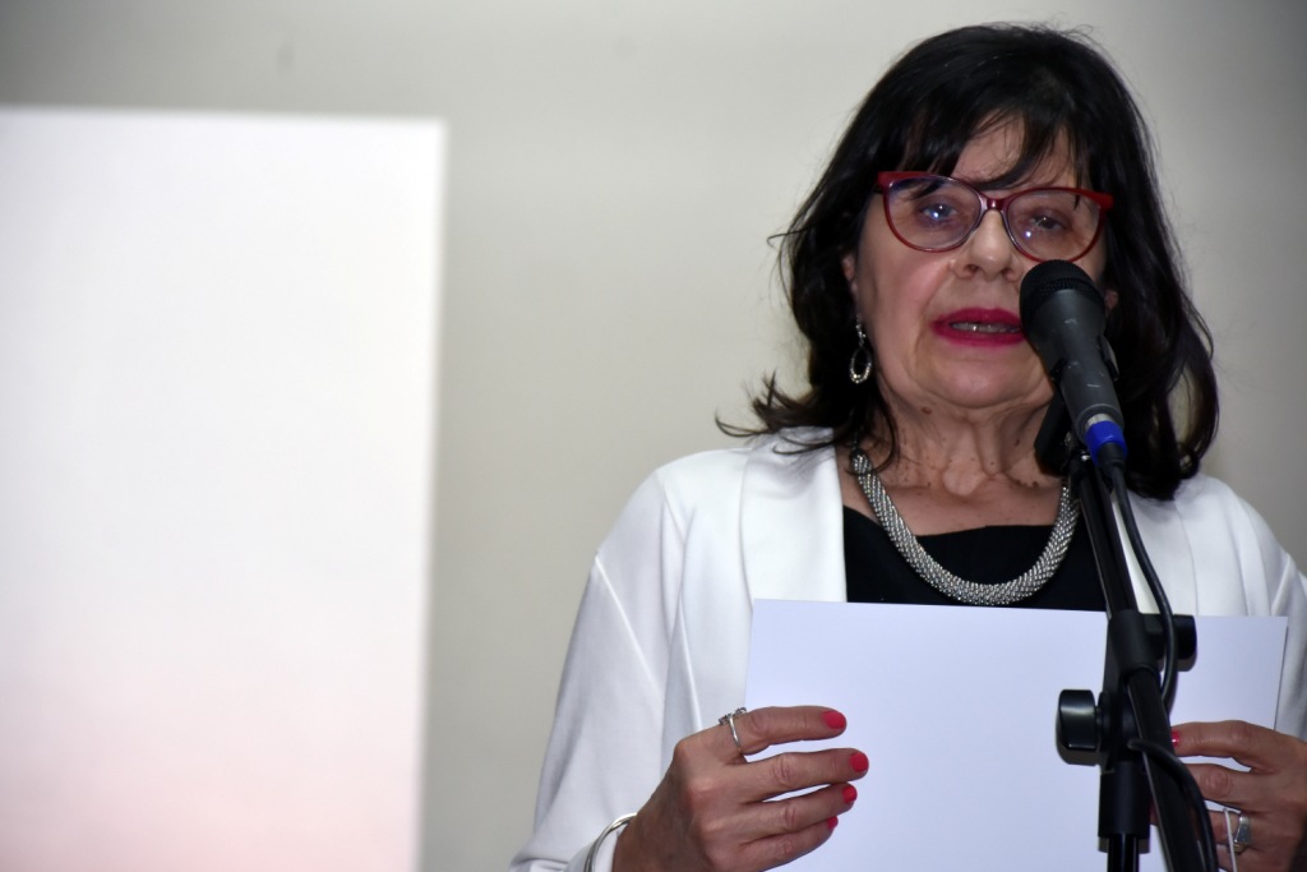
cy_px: 436
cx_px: 654
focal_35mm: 210
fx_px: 7625
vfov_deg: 6.5
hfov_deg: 9.8
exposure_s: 1/80
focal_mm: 140
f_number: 5.6
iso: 800
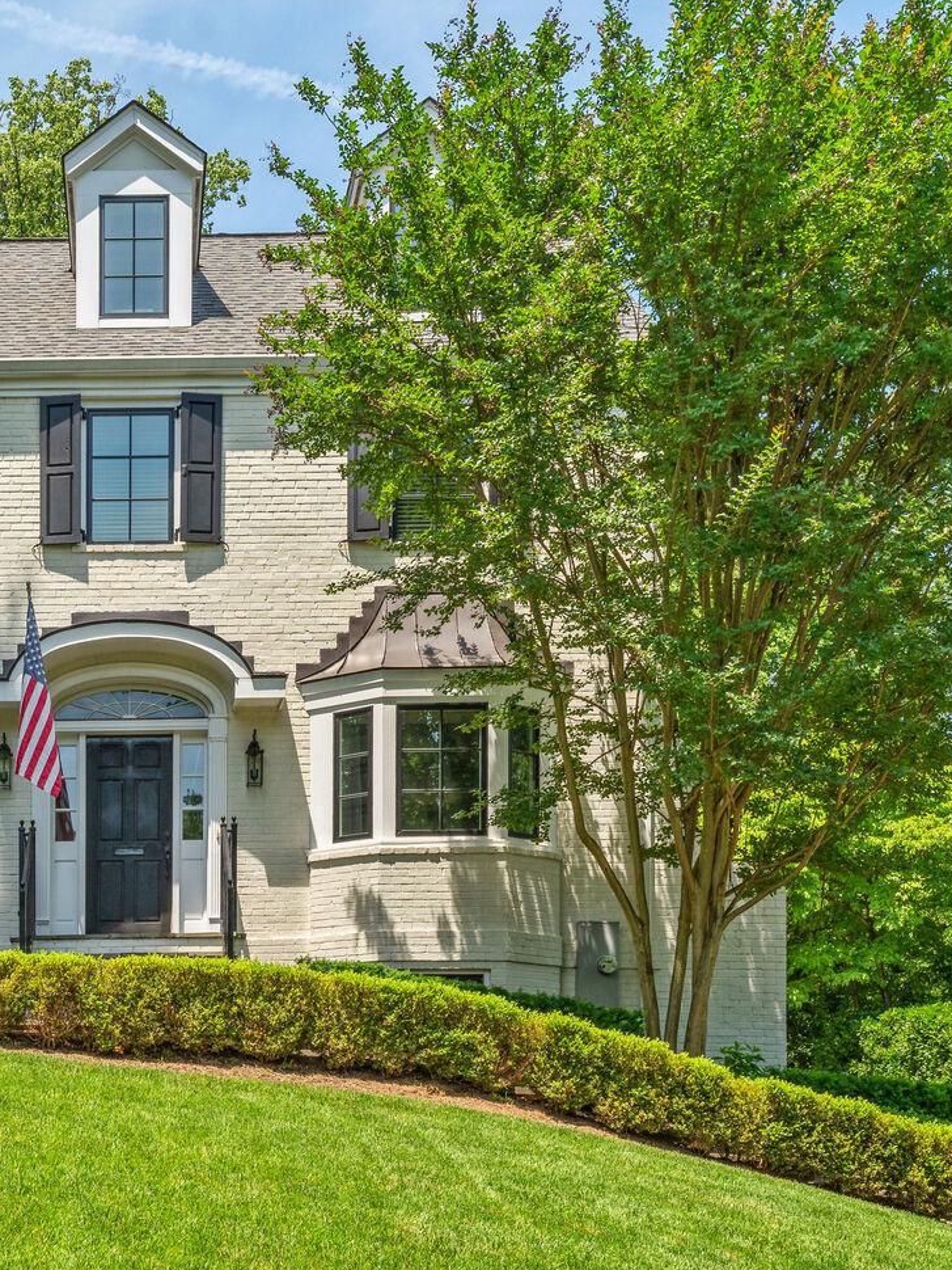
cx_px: 124
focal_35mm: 24
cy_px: 701
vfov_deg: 71.4
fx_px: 880
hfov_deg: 51.3
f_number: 8
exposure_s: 1/350
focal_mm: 14
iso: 500
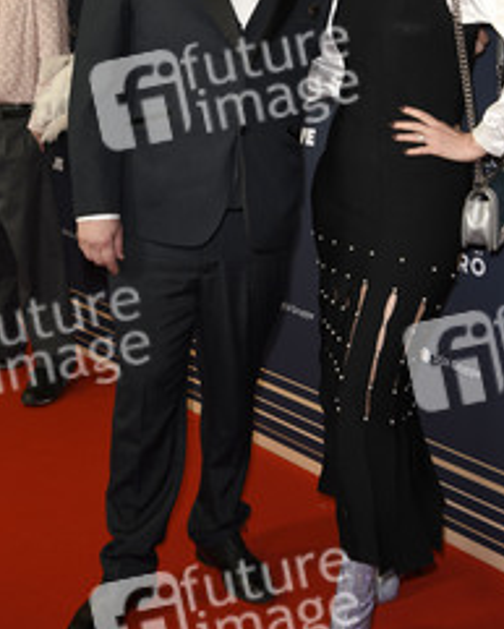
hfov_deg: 27.1
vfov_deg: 33.3
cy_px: 219
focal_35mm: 56
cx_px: 300
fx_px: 1043
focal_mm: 36
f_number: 5
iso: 640
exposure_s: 1/320
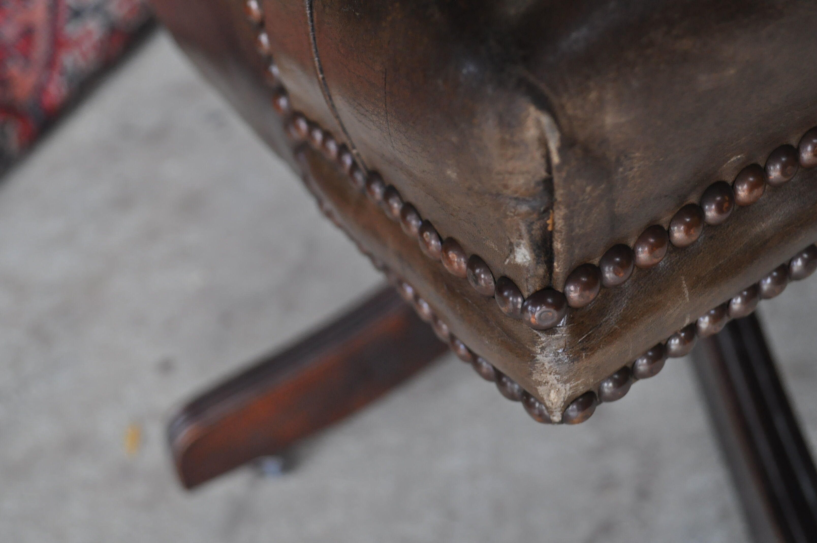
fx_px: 1088
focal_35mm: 48
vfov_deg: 28.0
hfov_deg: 41.2
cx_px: 408
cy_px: 272
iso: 800
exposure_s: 1/50
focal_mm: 32
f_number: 4.8
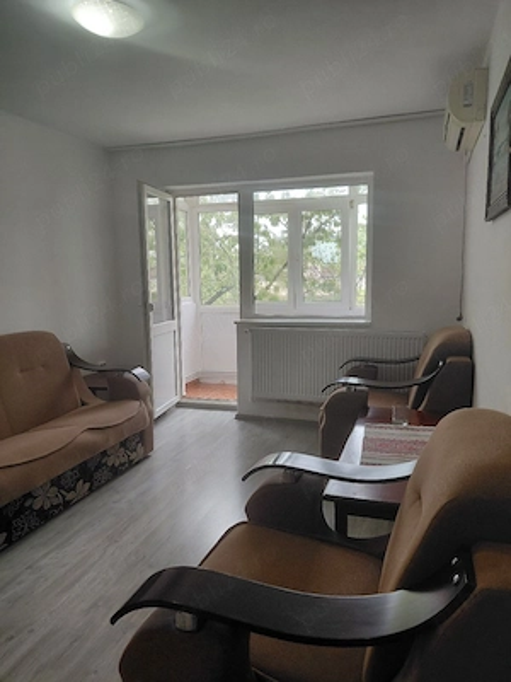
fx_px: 492
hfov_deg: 54.9
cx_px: 256
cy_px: 341
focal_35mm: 25
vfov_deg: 69.4
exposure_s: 1/100
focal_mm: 4.69
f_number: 1.8
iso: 160
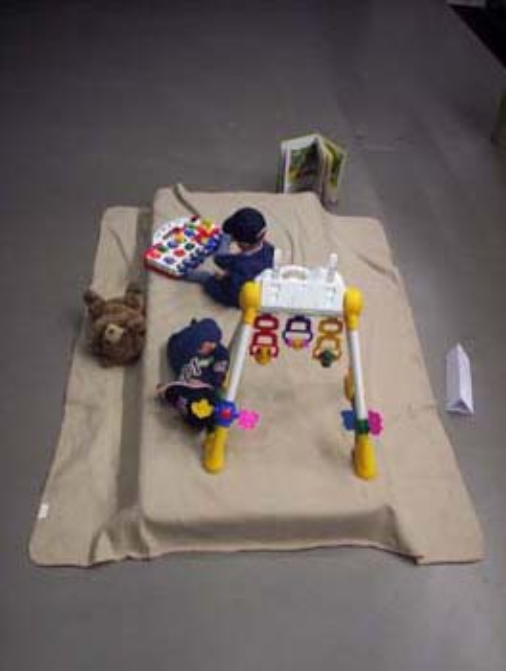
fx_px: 738
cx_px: 253
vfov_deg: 48.9
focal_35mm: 38
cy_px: 336
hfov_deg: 37.8
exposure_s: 1/29.9
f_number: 4.5
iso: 200
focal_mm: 4.99
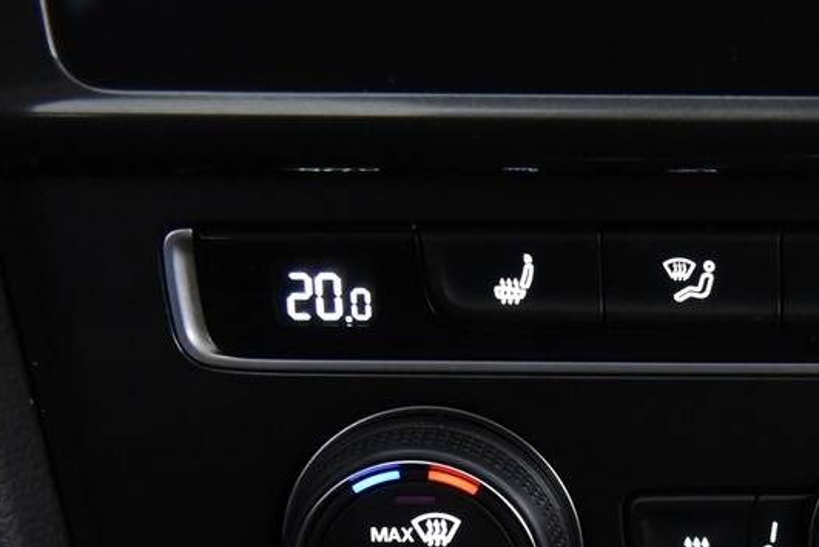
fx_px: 3051
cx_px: 955
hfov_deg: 14.8
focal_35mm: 134
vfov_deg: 10.2
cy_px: 527
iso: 4000
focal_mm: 44
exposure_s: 1/20
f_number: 4
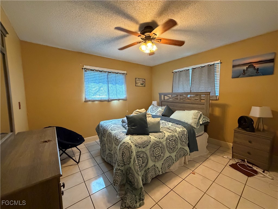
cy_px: 104
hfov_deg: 102.1
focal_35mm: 14
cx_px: 139
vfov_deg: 85.7
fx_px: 112
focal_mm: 2.22
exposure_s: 1/60
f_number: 2.2
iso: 800
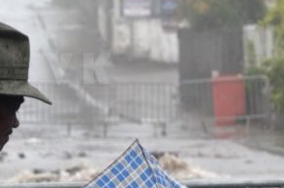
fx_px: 3639
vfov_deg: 3.0
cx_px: -101
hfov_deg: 4.4
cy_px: 247
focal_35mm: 462
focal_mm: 112
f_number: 8
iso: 500
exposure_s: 1/500
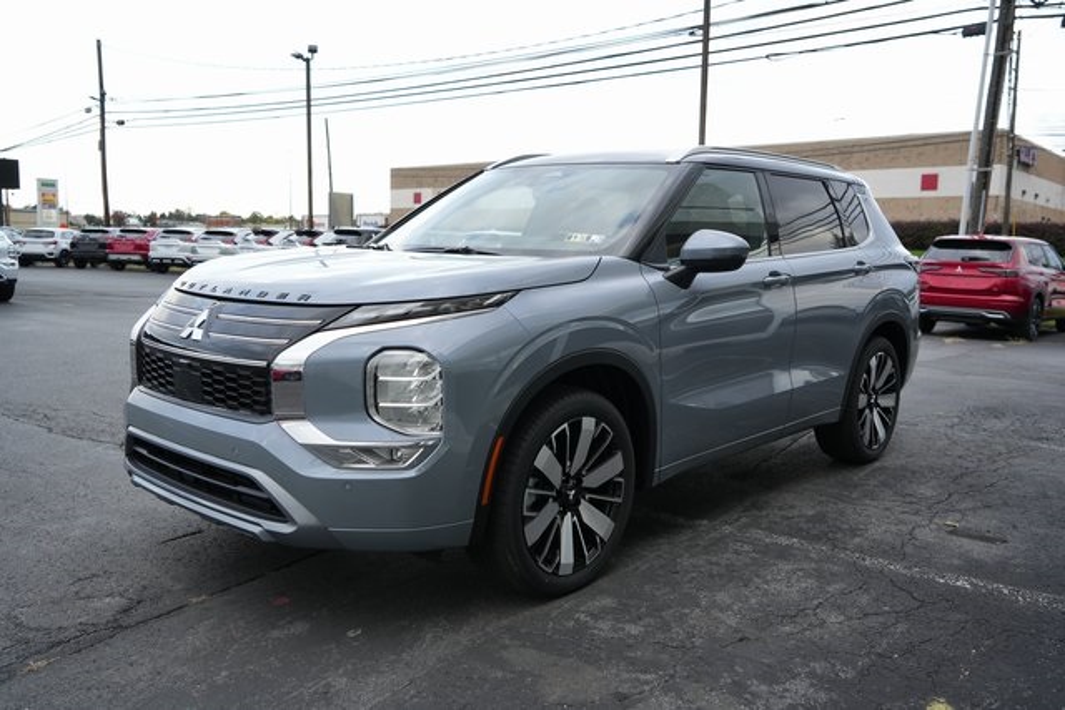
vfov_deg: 43.6
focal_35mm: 30
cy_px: 355
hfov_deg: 61.9
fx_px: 888
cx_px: 532
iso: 100
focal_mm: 30
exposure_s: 1/40
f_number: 4.5
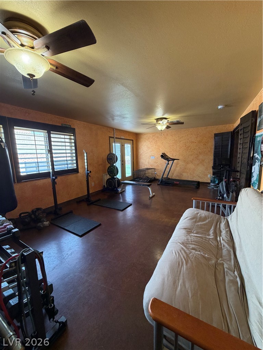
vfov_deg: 102.1
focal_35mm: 14
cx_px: 132
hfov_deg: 85.7
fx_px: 142
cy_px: 175
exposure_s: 1/60
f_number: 2.2
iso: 250
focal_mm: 2.22
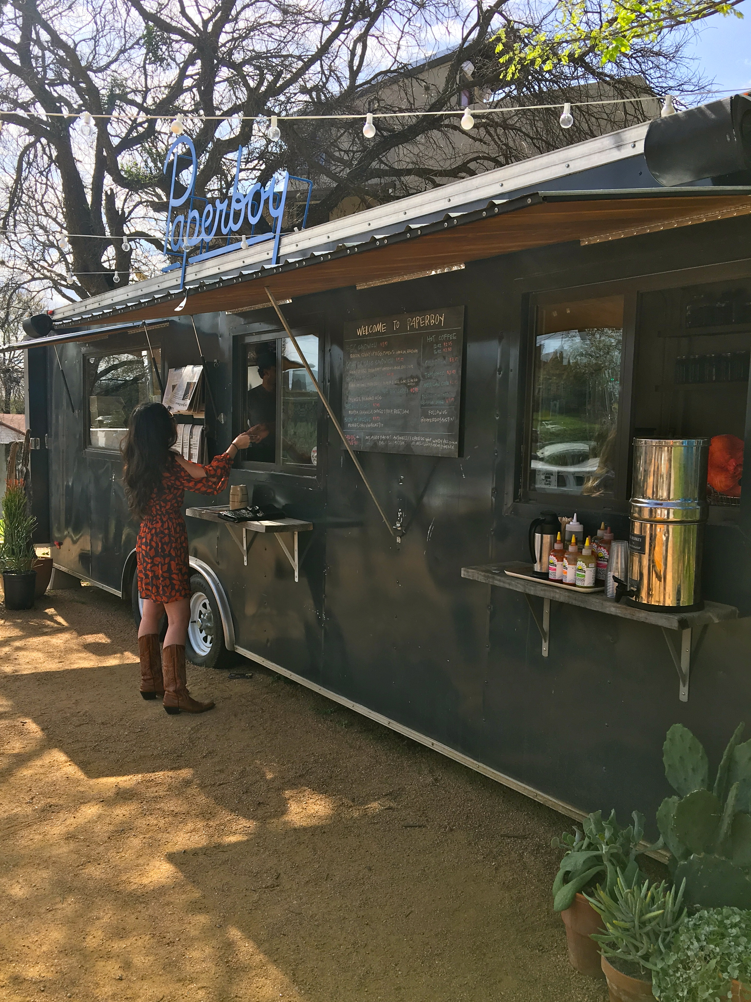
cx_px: 376
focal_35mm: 29
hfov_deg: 48.2
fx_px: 839
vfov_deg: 61.7
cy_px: 501
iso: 25
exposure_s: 1/905
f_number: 2.2
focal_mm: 4.15
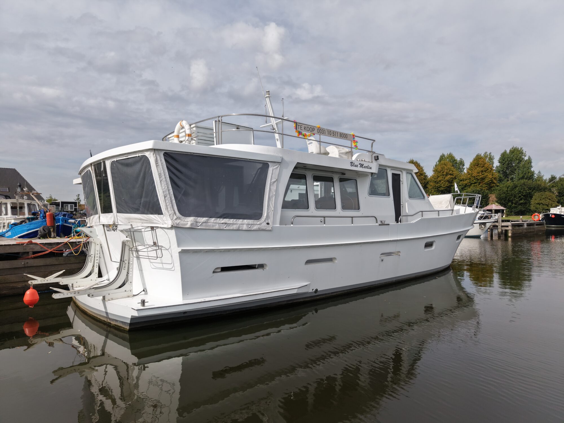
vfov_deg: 56.8
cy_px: 212
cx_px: 282
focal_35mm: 24
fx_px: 391
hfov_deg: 71.6
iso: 140
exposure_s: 1/125
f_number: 1.8
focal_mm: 8.67
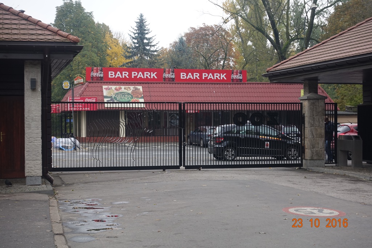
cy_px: 124
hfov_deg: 28.8
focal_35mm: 70
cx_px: 186
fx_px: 723
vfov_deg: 19.5
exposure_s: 1/80
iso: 125
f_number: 5
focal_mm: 25.7
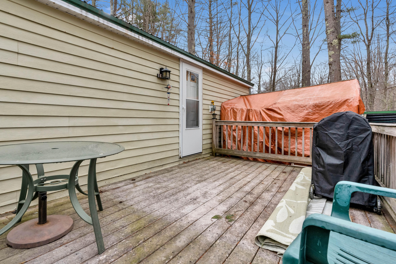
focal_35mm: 18
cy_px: 121
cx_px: 183
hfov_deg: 89.8
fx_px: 198
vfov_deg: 67.3
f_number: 8
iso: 800
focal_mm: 16
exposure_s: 1/500
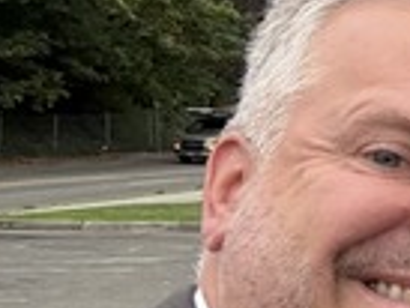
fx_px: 1174
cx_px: 811
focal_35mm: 99
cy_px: 274
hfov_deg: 15.8
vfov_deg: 14.8
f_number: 1.9
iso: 40
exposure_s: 1/121
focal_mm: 2.69
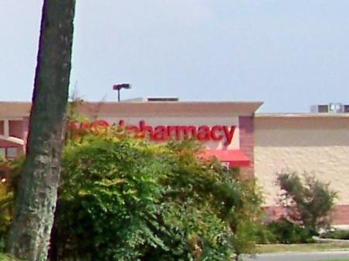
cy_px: 41
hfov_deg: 8.3
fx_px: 2208
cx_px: -484
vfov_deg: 6.8
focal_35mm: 219
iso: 100
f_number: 4
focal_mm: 5.85
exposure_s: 1/800
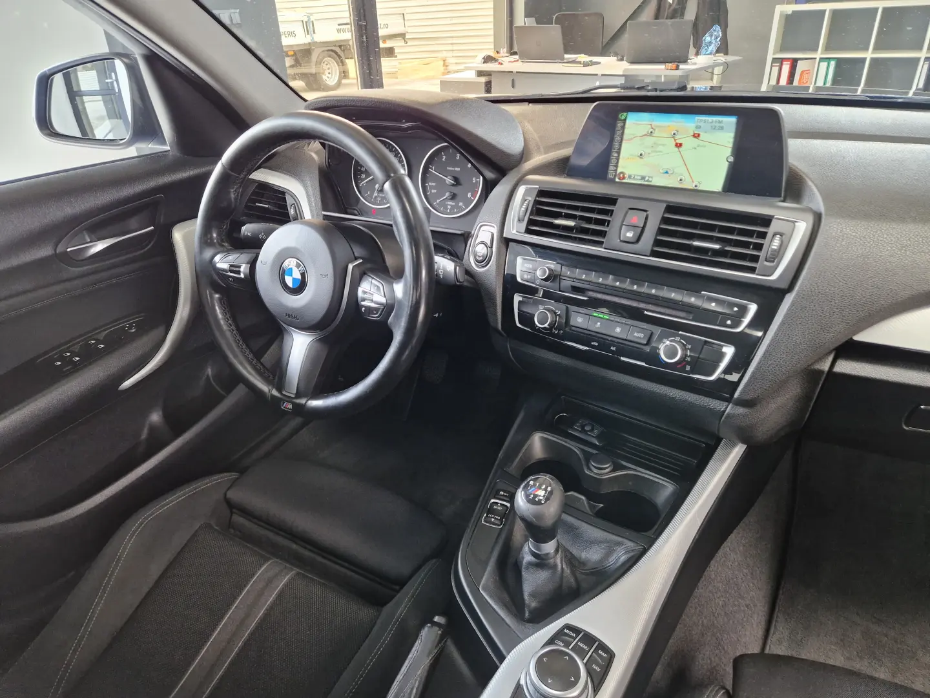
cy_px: 349
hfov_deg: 73.9
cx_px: 465
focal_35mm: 23
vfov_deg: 58.9
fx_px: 618
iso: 400
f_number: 1.8
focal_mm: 5.4
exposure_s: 1/80
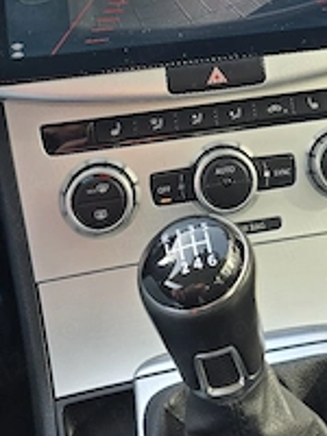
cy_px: 57
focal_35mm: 46
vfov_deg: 38.8
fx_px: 579
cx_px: 222
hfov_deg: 31.2
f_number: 1.7
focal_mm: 6.3
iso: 50
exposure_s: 1/182
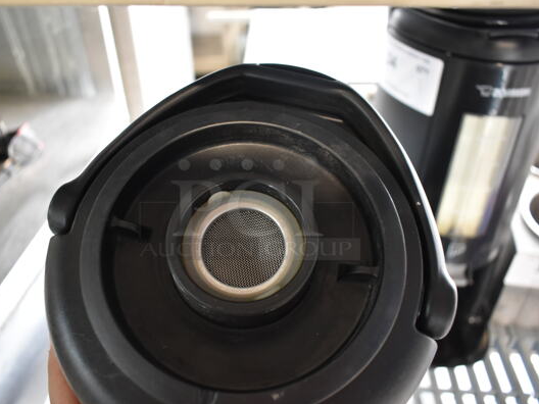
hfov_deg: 59.9
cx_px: 247
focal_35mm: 30
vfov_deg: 46.8
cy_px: 206
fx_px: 467
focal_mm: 18
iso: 1100
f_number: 3.5
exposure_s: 1/30
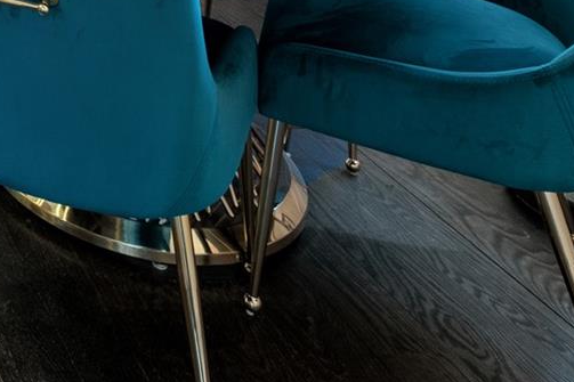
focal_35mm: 57
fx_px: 908
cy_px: -369
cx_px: -252
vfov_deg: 17.5
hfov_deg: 26.8
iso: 250
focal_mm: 14
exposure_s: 1/1.67
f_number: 10
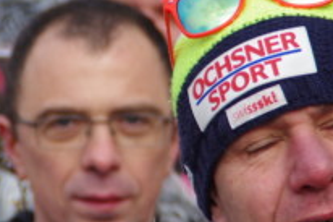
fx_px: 6719
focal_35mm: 727
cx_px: 120
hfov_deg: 2.8
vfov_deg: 1.9
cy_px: 67
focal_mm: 200
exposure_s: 1/250
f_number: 6.3
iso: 100
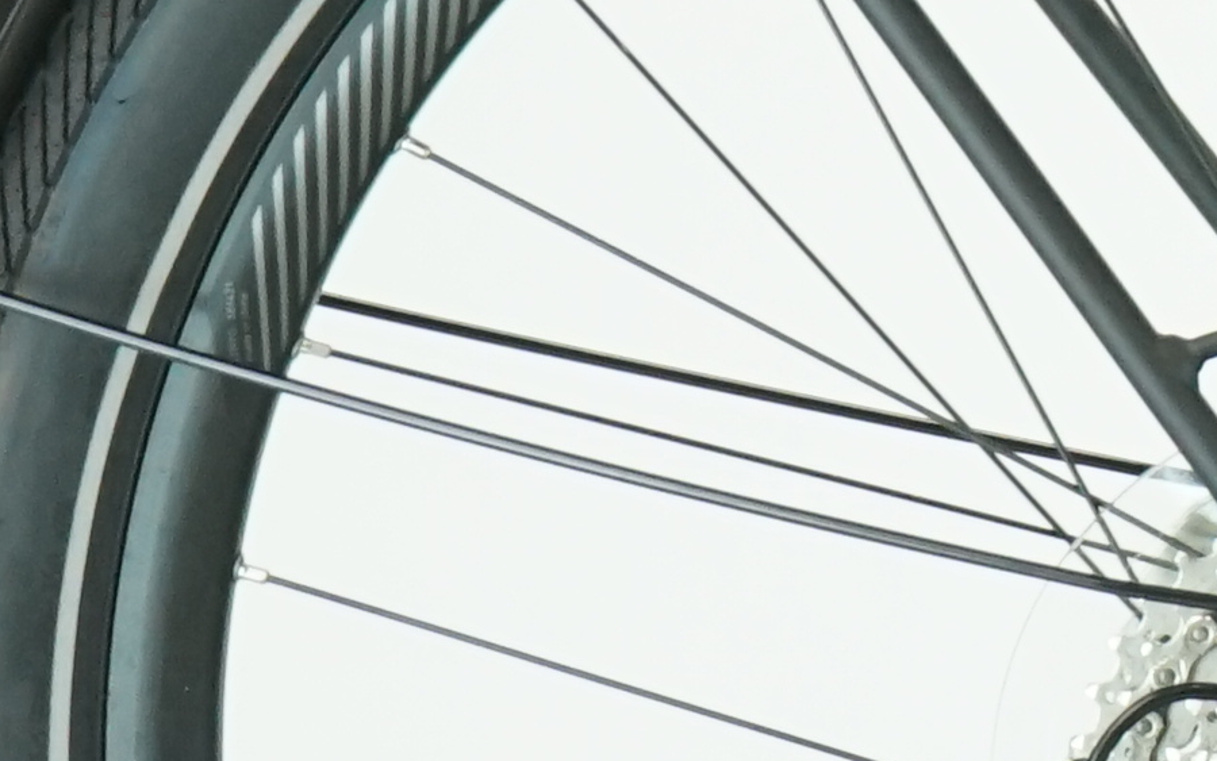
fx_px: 13071
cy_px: -380
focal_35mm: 394
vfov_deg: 3.3
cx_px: 3763
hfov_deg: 5.0
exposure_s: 1/200
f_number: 5
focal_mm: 58
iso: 1600
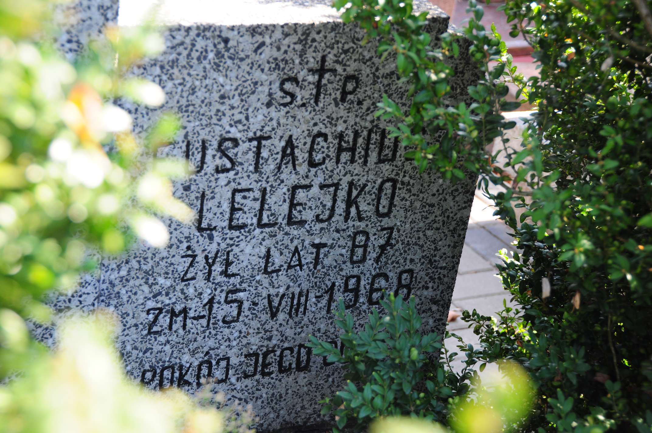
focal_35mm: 78
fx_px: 1411
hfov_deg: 26.0
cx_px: 326
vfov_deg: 17.4
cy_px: 216
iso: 250
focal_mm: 52
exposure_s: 1/80
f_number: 5
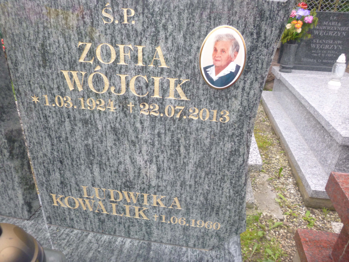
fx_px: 252
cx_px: 174
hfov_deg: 69.4
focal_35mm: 25
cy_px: 131
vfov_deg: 54.9
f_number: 3.9
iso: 125
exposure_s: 1/60
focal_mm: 4.5
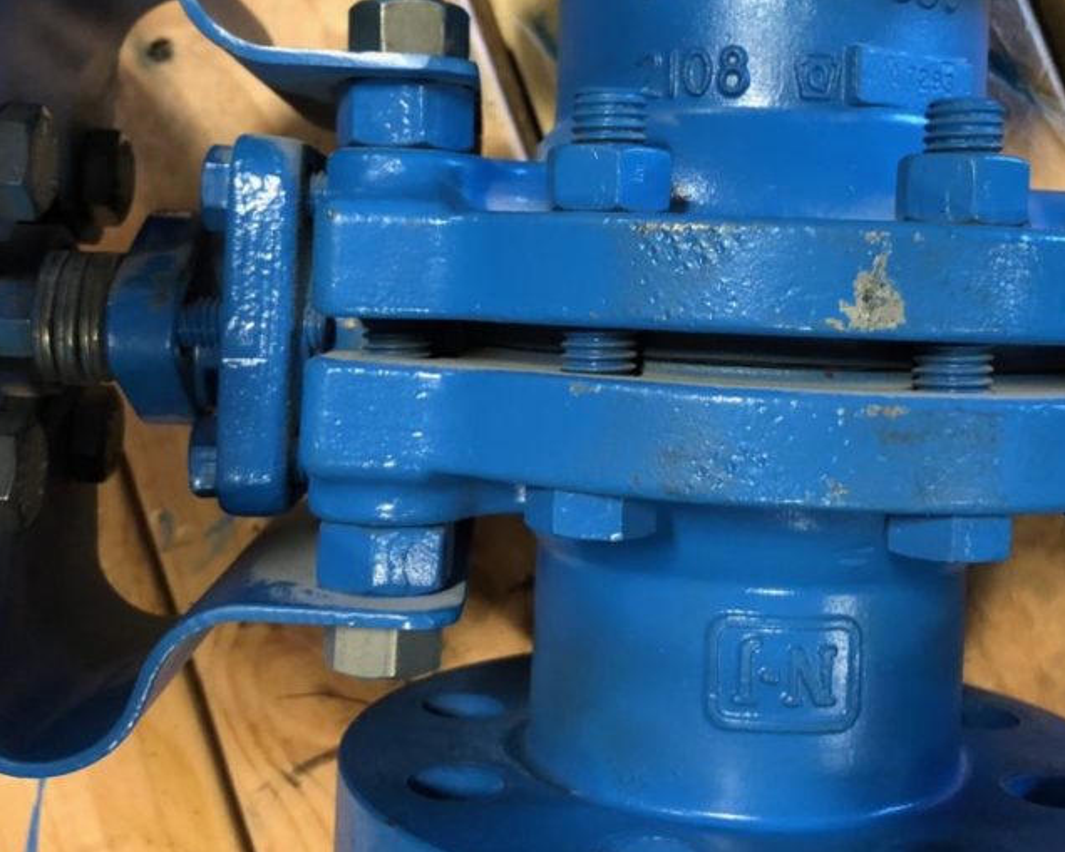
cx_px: 643
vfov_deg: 33.8
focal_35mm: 44
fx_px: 1387
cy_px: 280
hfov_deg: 41.8
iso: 64
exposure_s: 1/15
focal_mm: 3.99
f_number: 1.8
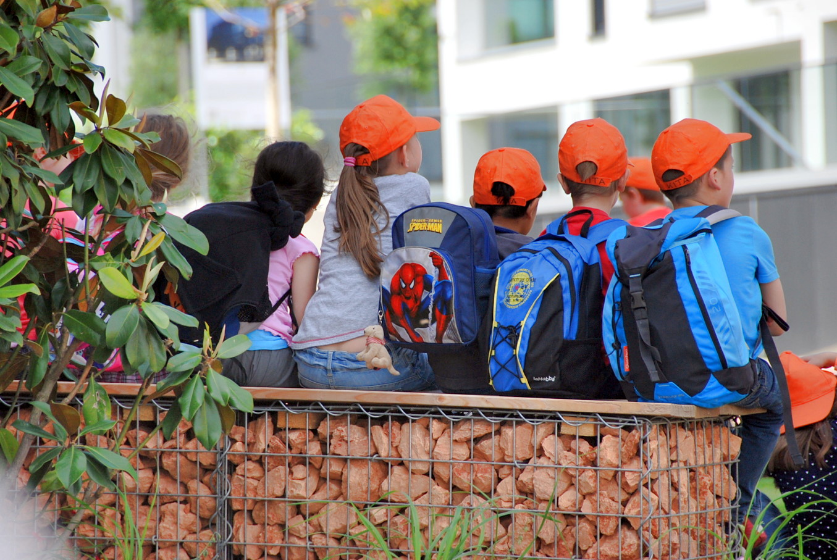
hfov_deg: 6.9
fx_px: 6983
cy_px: 280
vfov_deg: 4.6
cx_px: 418
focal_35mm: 300
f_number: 5.6
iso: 250
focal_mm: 200
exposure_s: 1/500
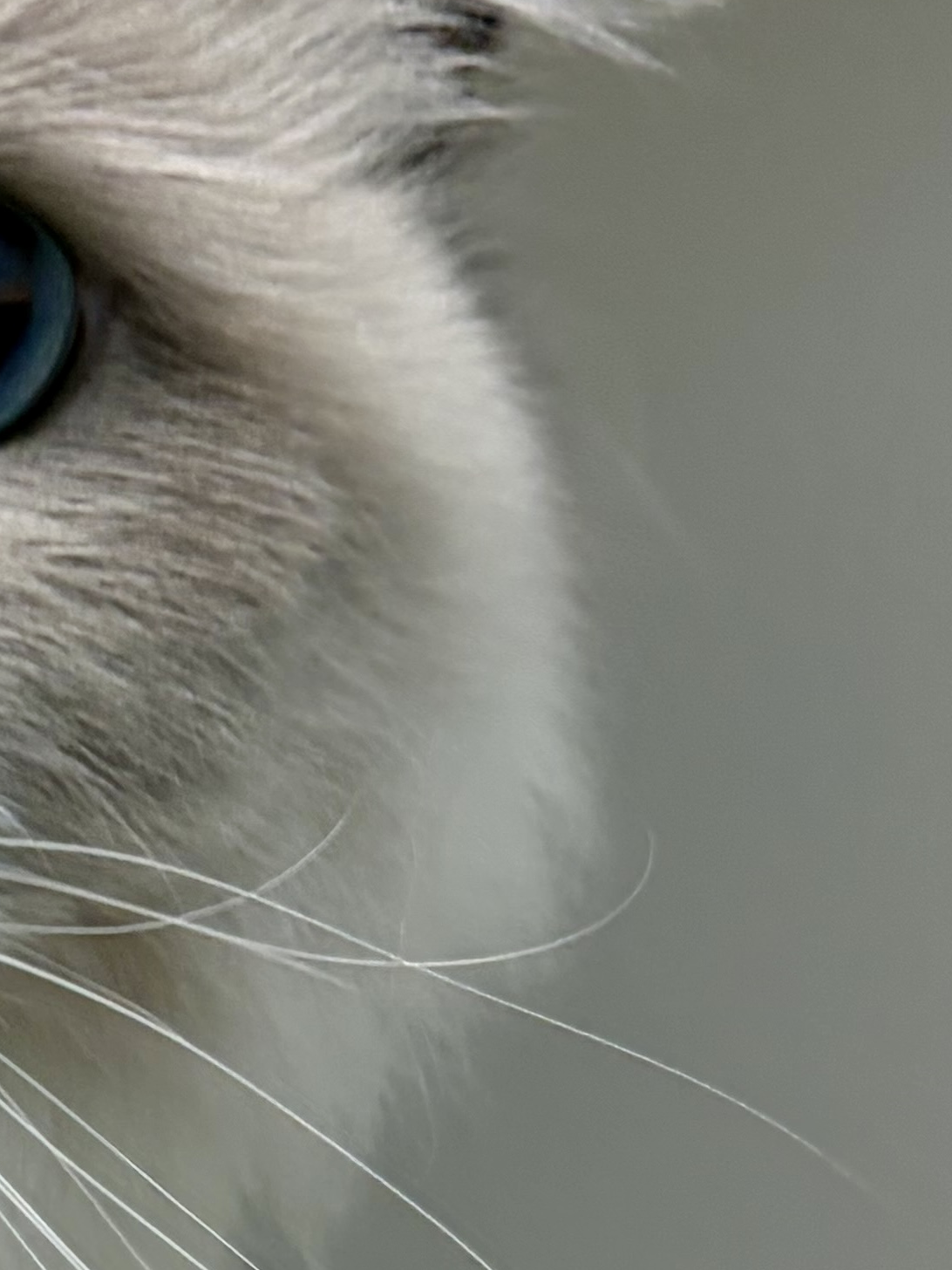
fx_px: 3740
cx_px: -452
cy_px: 1545
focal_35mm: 102
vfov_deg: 18.2
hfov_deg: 13.7
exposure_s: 1/60
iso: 100
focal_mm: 5.96
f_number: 1.6
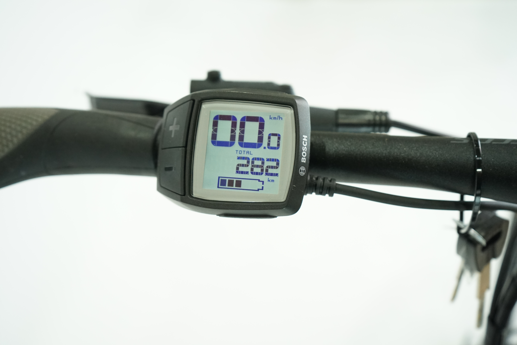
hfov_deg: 48.5
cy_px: 172
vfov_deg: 33.4
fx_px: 574
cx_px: 258
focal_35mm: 40
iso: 2500
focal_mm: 40
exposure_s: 1/200
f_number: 5
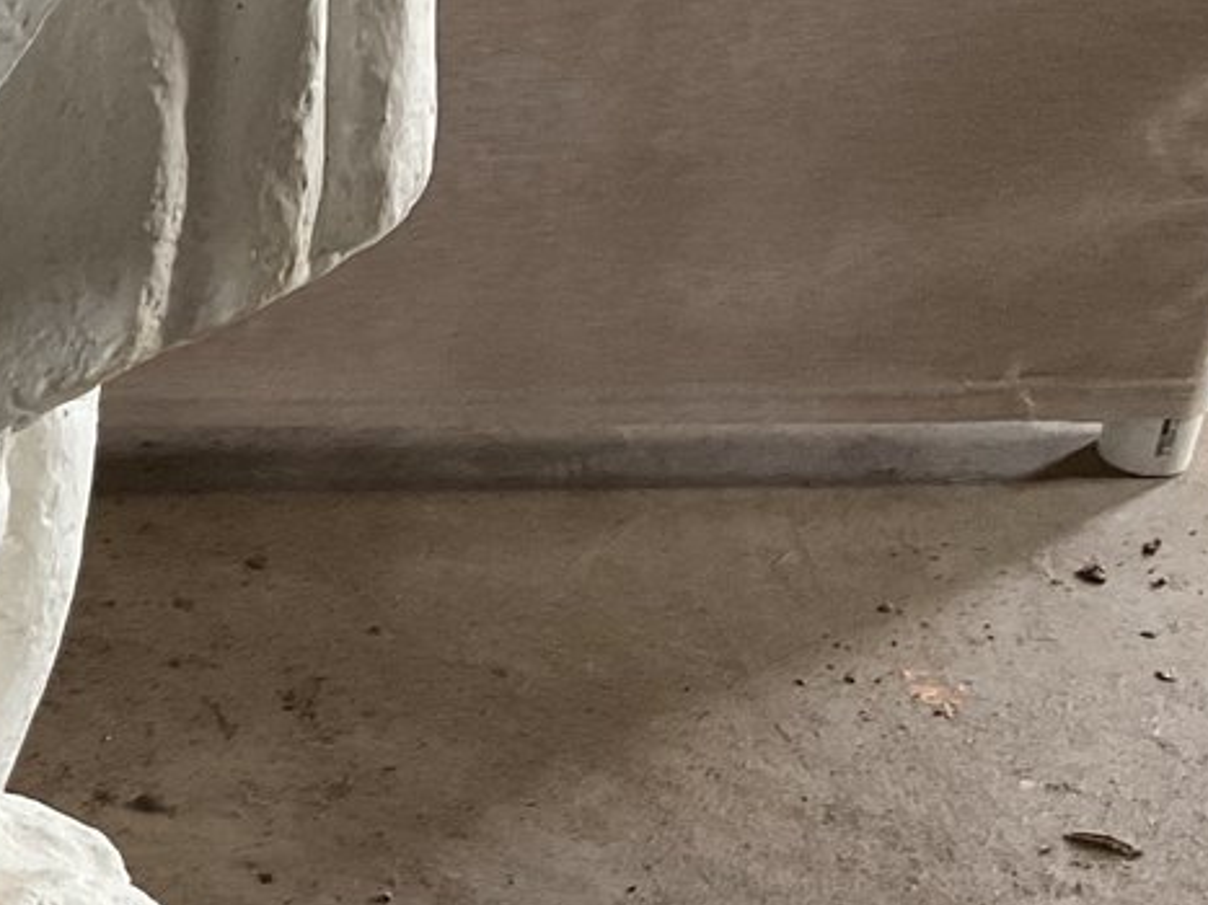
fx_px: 3279
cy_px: 573
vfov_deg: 15.7
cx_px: -358
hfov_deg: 19.3
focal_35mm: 94
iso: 125
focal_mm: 3
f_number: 1.8
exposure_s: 1/60
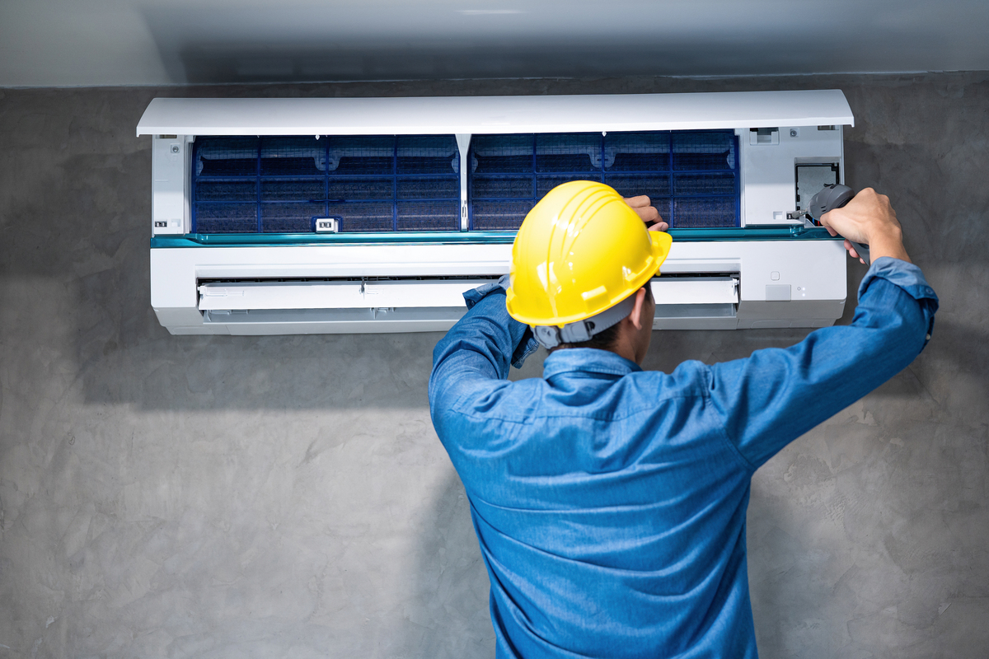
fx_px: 2829
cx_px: 494
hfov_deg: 19.8
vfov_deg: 13.3
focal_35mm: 103
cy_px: 330
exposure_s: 1/60
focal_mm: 103
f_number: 2.8
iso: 320
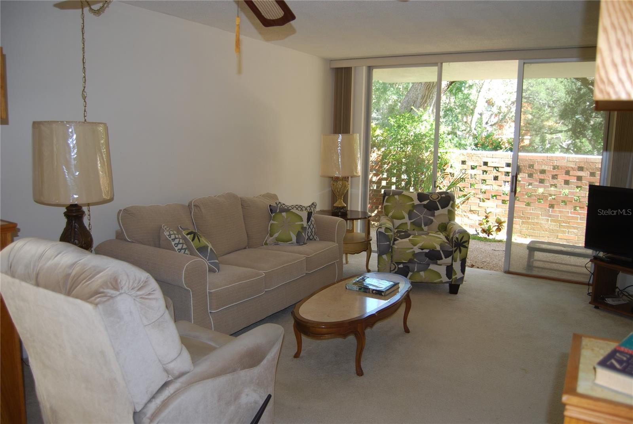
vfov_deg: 48.0
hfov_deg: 67.3
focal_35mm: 27
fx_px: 475
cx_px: 316
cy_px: 212
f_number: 3.5
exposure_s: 1/60
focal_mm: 18
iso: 200
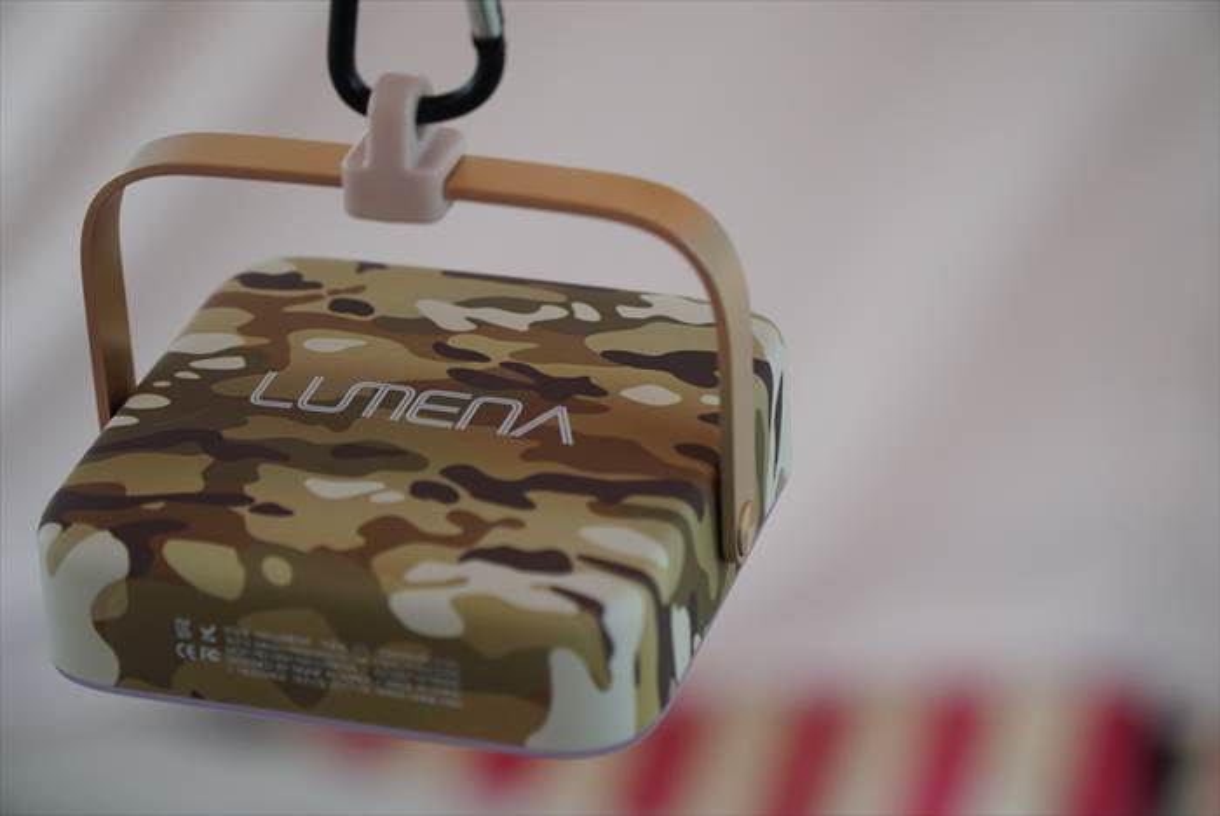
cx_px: 610
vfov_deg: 12.0
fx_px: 3866
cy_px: 408
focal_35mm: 114
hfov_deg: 17.9
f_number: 5
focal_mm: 76
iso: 500
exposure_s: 1/200
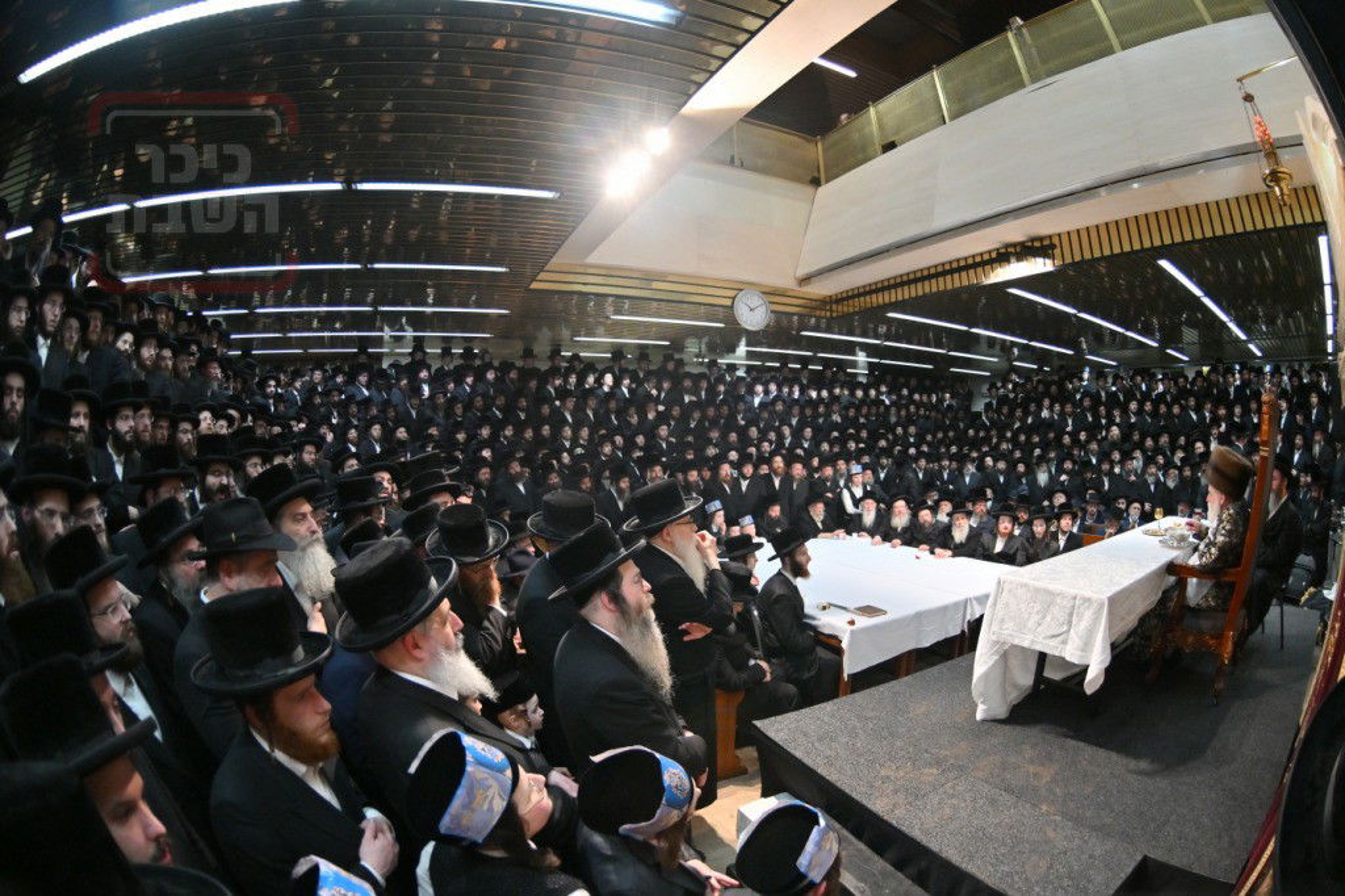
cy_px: 448
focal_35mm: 15
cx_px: 672
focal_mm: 10.5
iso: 640
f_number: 2.8
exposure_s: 1/250
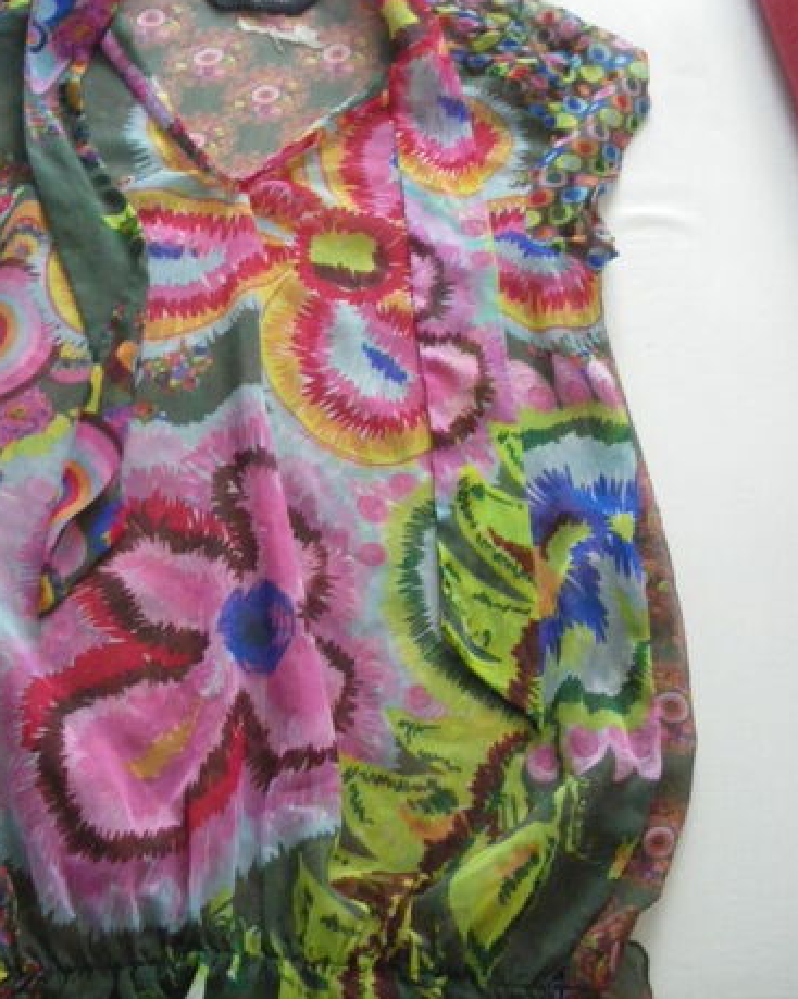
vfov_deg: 38.0
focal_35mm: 49
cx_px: 285
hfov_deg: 30.7
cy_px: 444
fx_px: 1447
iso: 800
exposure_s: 1/25
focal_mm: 6.3
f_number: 3.5
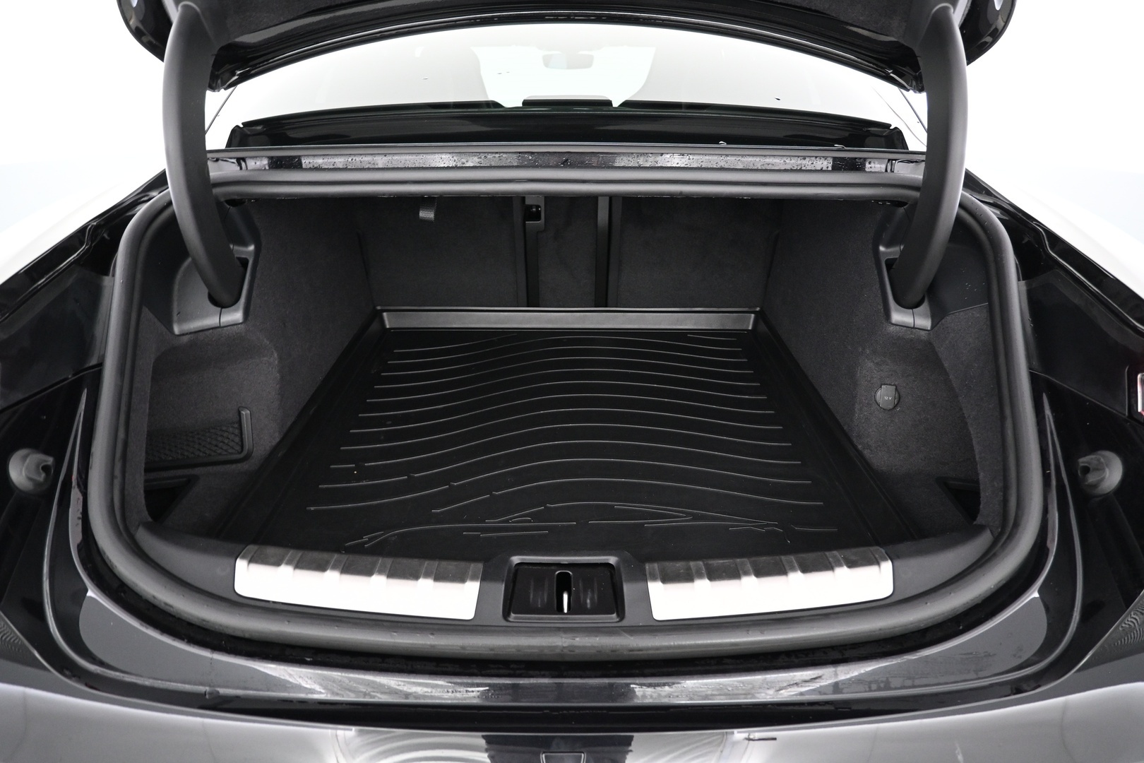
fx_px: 763
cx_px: 572
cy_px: 382
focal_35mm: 24
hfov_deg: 73.7
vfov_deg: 53.1
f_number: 3.5
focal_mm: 16
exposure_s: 1/20
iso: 1600
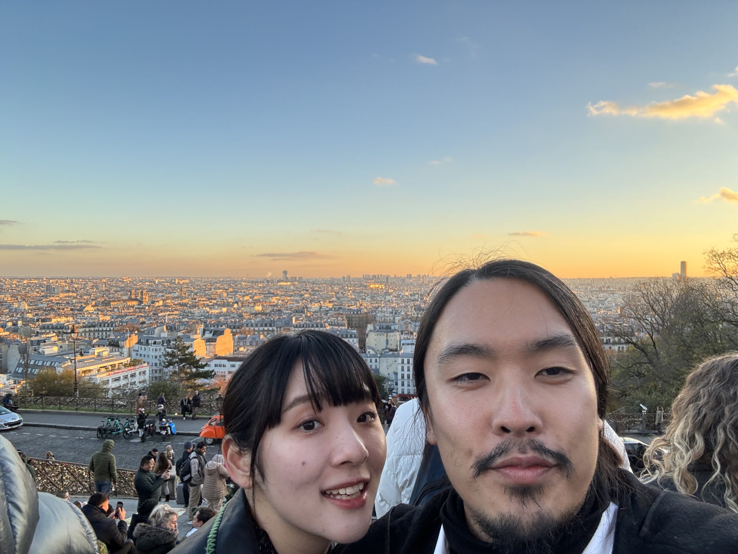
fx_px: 490
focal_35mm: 23
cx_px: 369
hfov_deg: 73.9
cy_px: 277
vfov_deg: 58.9
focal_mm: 2.69
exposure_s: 1/129
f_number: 1.9
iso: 40
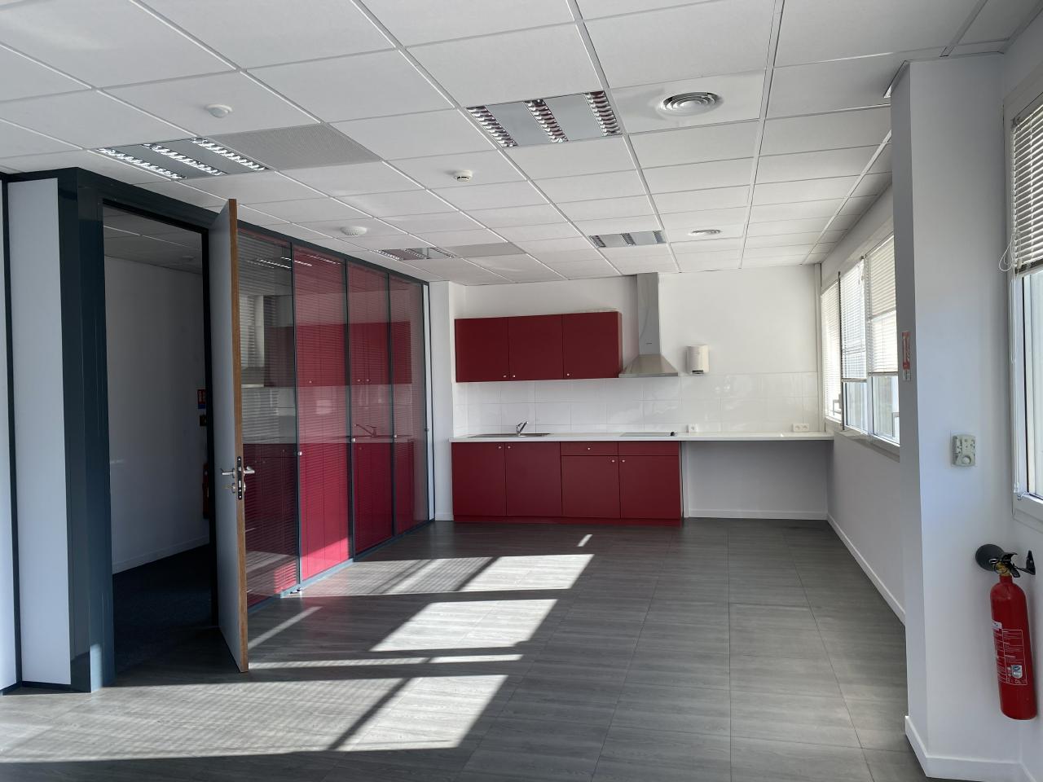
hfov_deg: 67.3
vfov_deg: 53.1
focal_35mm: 26
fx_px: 783
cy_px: 391
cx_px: 522
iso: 32
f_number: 1.8
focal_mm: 4.25
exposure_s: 1/262
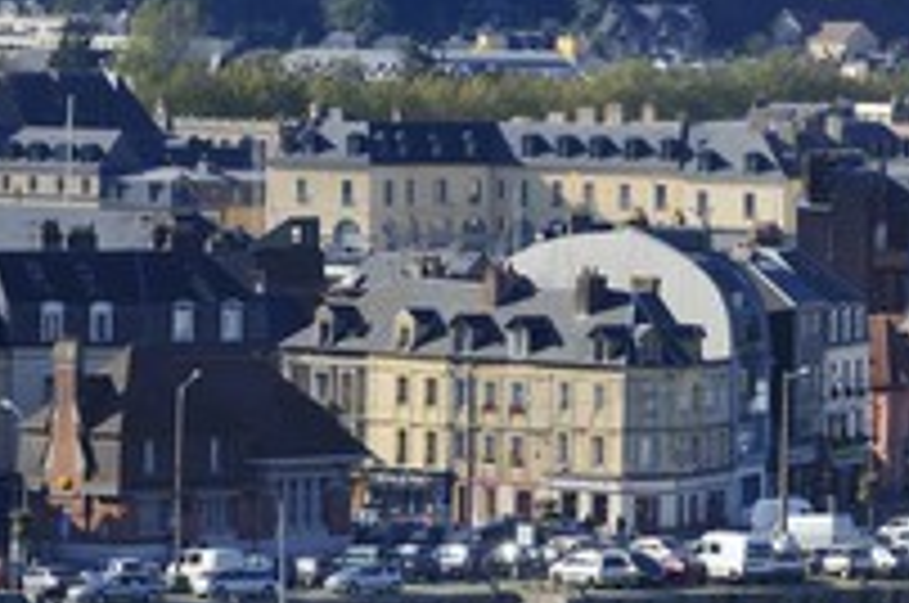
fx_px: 9454
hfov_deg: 5.5
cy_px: 441
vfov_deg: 3.7
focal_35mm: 375
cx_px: 900
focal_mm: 180
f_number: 13
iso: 200
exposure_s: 1/200
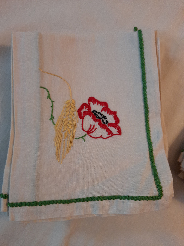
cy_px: 123
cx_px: 92
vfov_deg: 69.4
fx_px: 177
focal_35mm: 25
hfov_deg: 54.9
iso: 250
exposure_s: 1/50
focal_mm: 4.6
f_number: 2
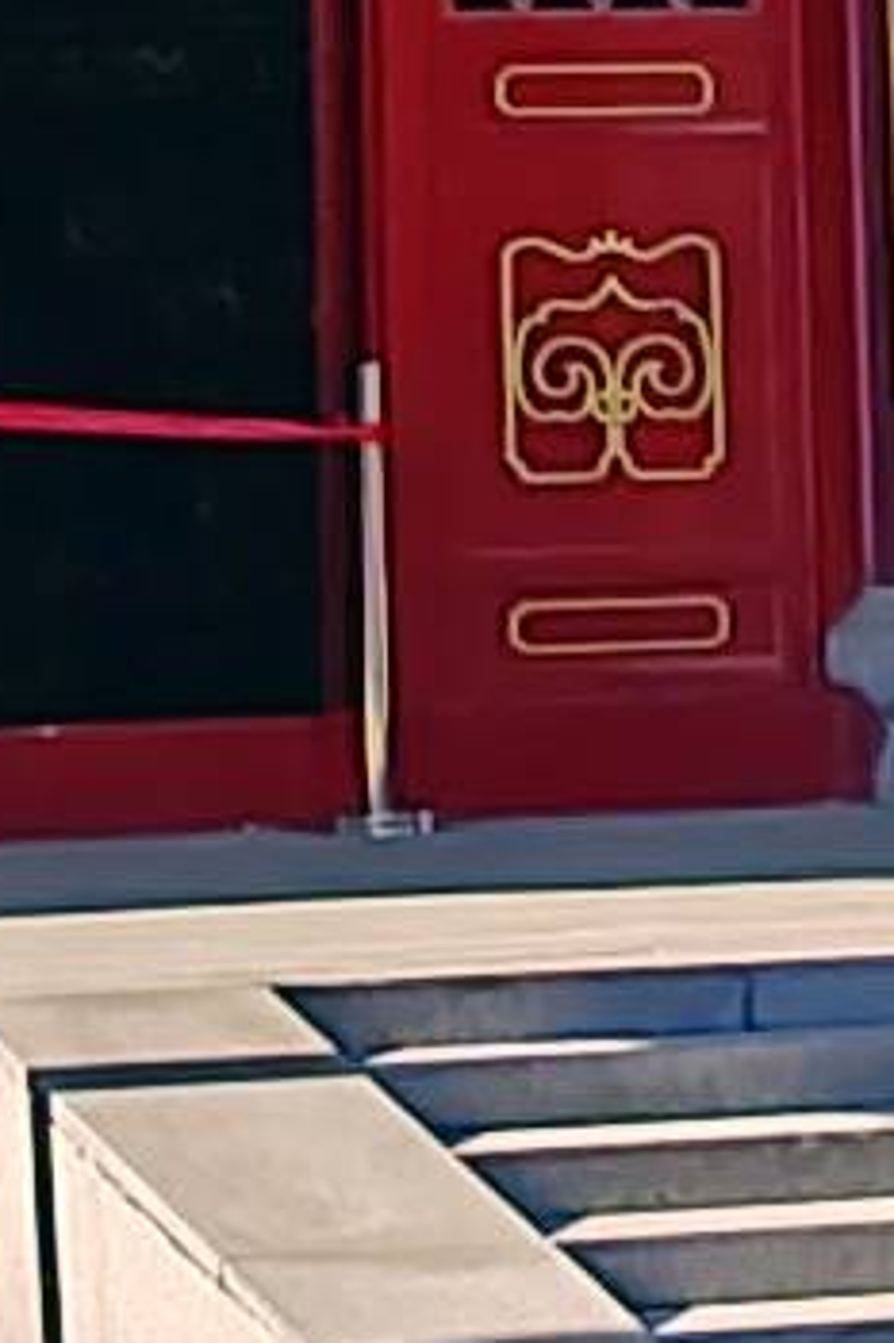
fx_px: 10924
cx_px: 556
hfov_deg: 4.7
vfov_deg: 6.5
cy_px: -2567
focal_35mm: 293
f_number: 1.8
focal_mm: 6.14
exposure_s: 1/568
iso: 50
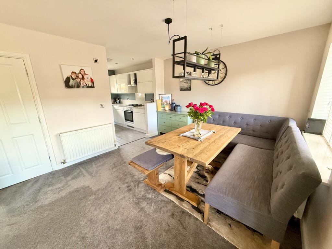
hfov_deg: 102.1
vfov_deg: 85.7
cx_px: 166
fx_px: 134
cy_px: 124
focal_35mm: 14
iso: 320
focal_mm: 2.22
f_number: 2.2
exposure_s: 1/71
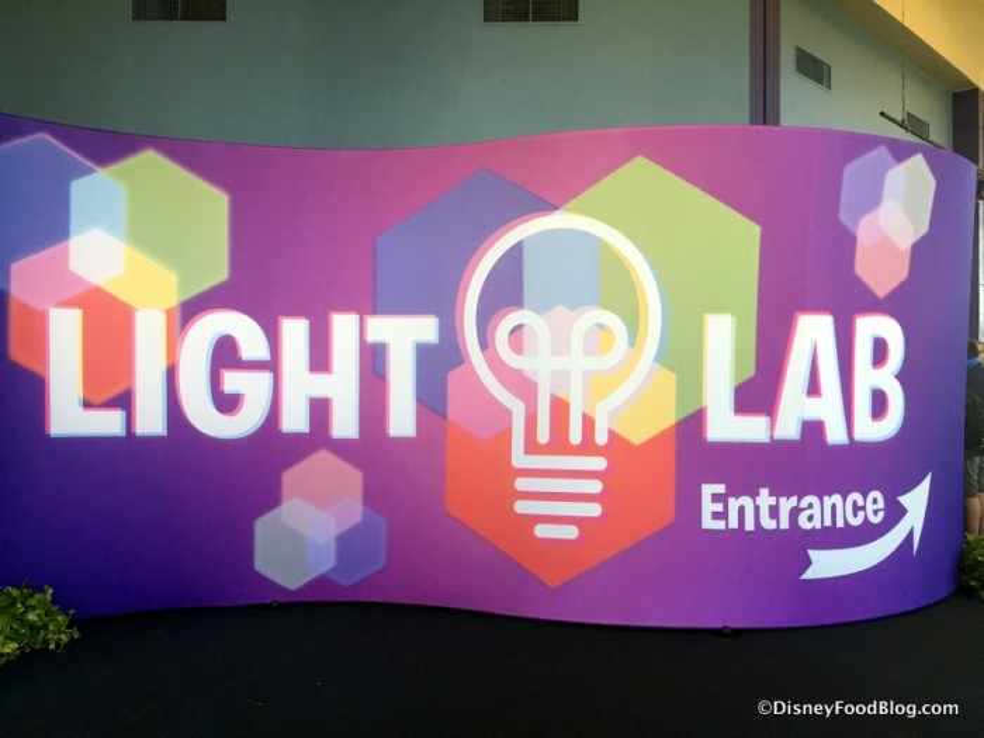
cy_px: 369
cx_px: 492
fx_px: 824
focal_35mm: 29
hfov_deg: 61.7
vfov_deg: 48.2
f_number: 2.2
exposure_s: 1/30
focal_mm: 4.15
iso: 40
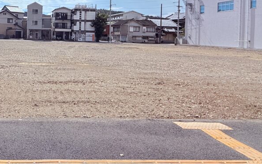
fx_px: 228
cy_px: 34
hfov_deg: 54.0
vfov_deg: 38.0
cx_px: 39
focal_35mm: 32
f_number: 2.2
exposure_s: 1/6173
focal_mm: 2.22
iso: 50
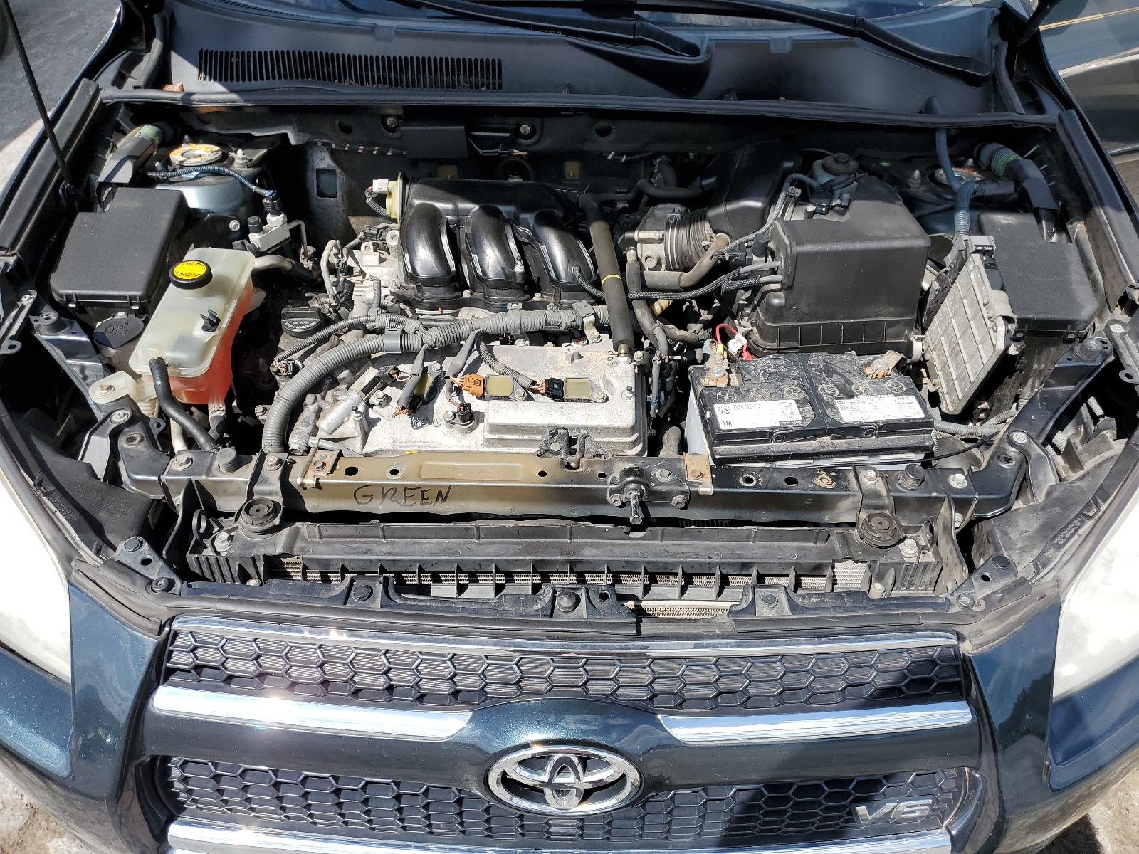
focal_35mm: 26
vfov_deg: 53.1
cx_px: 570
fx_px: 856
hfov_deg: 67.3
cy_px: 427
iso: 50
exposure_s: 1/2000
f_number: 1.5
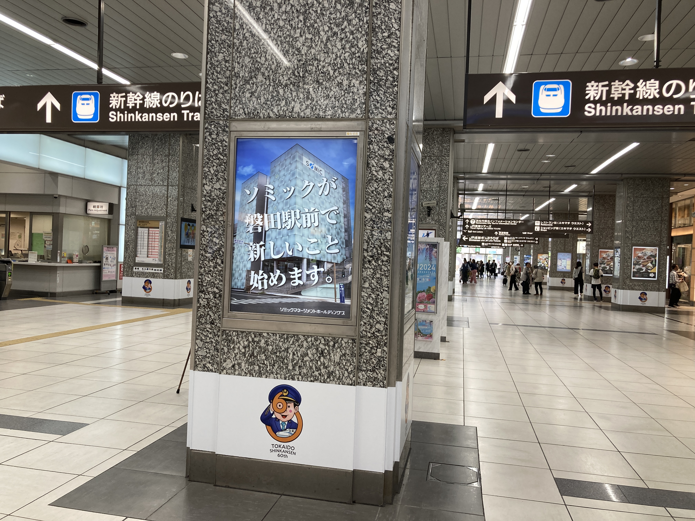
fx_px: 562
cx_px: 348
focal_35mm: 28
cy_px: 260
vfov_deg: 49.7
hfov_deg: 63.4
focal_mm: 3.99
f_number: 1.8
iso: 50
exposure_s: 1/120
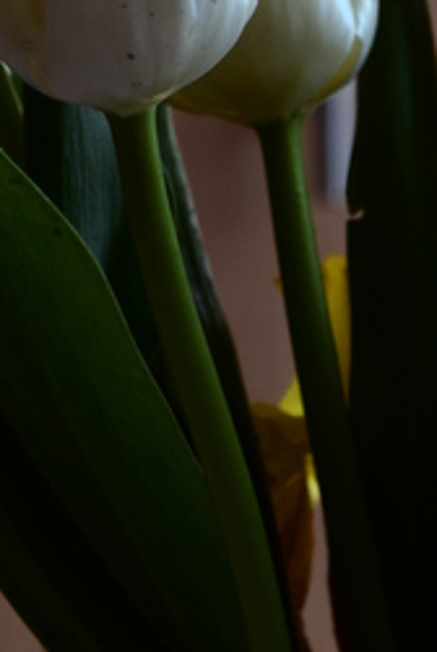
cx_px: 274
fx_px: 5029
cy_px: 114
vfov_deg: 7.4
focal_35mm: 277
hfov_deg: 5.0
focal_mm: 58
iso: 400
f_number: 9
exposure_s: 1/160
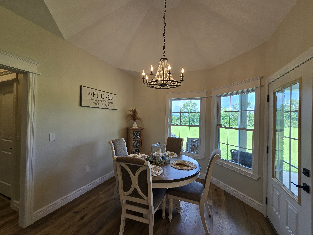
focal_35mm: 13
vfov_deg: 89.9
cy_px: 118
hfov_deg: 106.2
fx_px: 118
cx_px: 156
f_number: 2.2
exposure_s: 1/134
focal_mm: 2.2
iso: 50
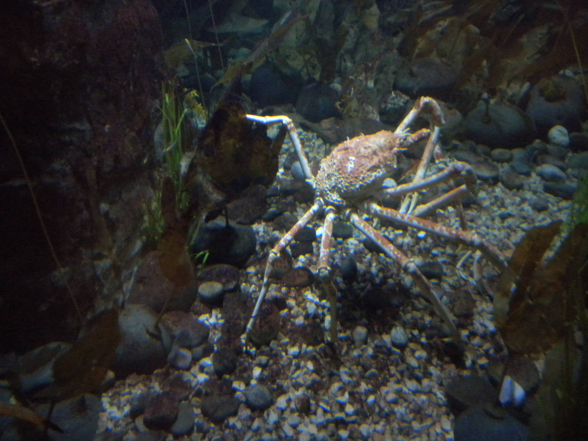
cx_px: 294
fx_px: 628
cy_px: 220
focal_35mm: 37
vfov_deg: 38.7
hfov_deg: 50.1
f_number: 3.5
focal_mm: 6.6
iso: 400
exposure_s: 1/8.1
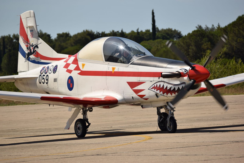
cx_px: 122
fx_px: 2237
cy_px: 82
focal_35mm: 330
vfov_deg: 4.2
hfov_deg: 6.2
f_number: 5.6
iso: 100
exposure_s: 1/1250
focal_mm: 220
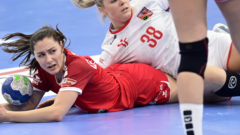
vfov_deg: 4.2
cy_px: 68
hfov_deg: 7.5
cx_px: 119
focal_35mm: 286
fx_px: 1820
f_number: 3.5
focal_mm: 200
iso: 2500
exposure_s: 1/1000
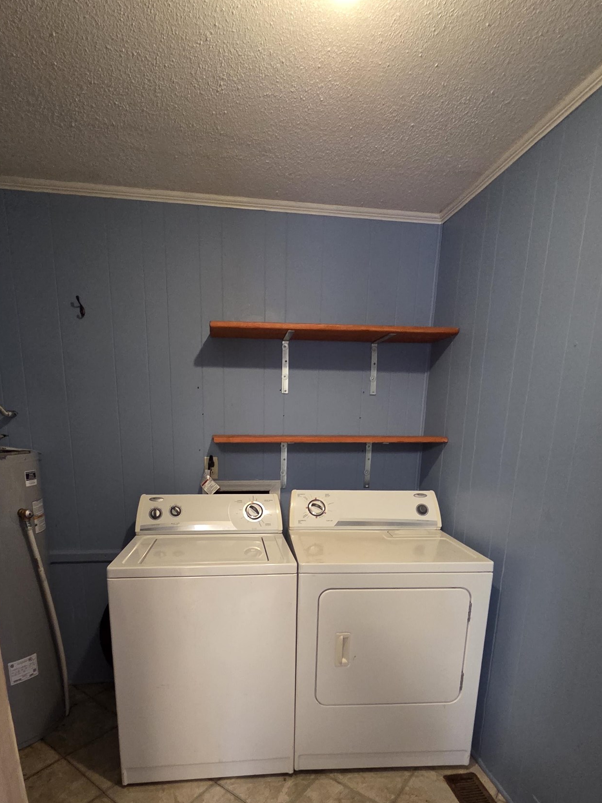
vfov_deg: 84.7
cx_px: 280
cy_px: 536
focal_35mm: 18
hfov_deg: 71.5
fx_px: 417
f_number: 2.2
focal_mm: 2.2
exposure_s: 1/60
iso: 1250
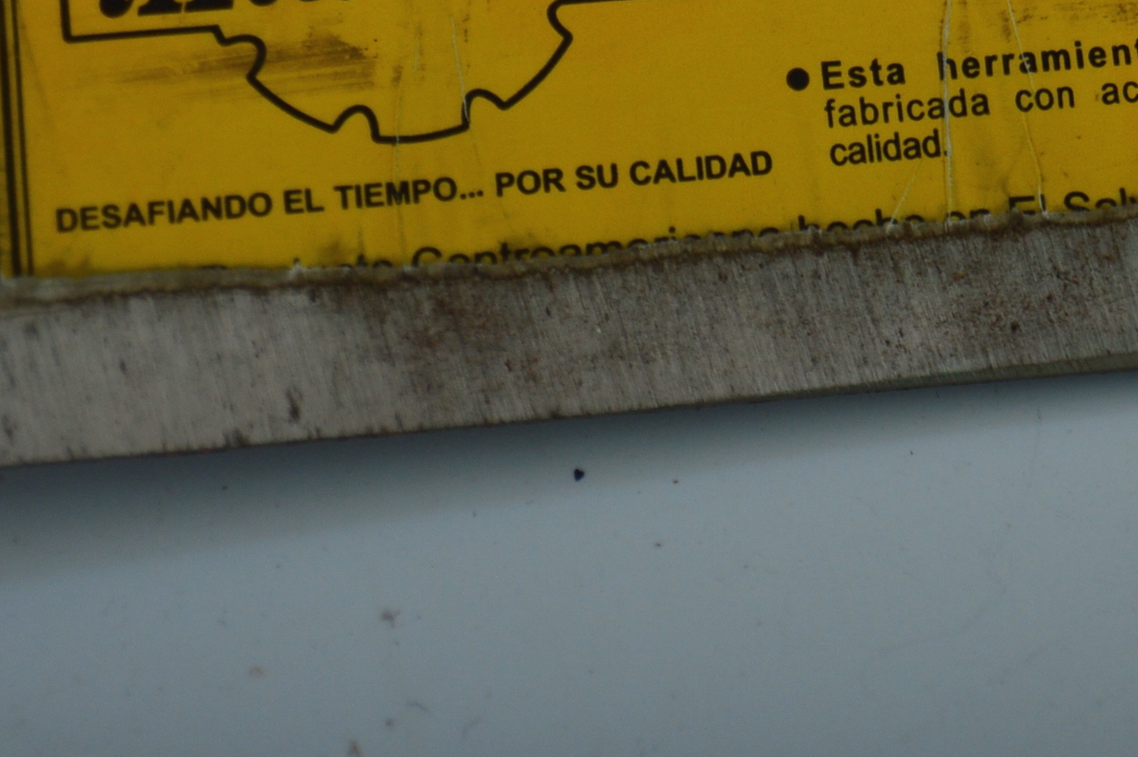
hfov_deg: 10.2
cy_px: -139
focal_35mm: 201
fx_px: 6356
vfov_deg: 6.8
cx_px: 1099
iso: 200
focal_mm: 55
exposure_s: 1/200
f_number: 5.6
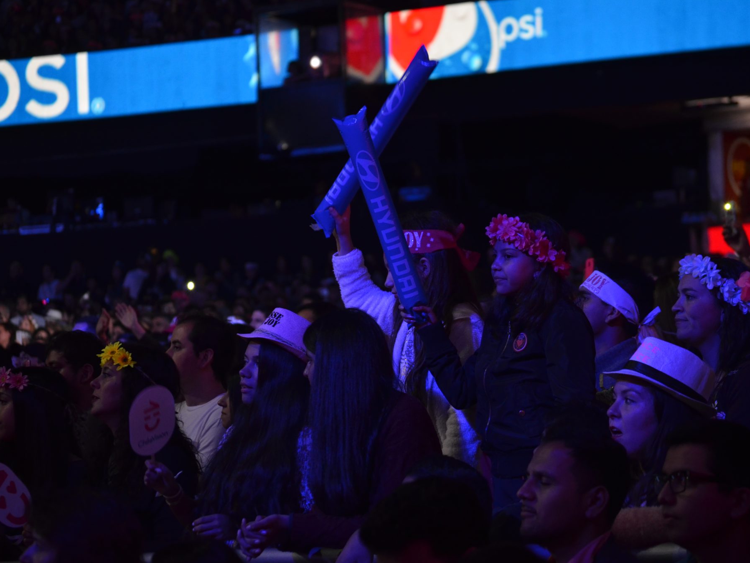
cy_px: 282
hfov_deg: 14.1
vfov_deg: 10.6
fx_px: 3024
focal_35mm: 140
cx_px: 392
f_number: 4.2
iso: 800
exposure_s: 1/125
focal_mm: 85
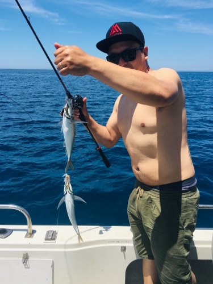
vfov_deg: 61.7
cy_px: 142
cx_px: 106
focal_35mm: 29
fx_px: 238
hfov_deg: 48.2
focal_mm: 4.15
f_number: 2.2
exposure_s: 1/1570
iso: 25
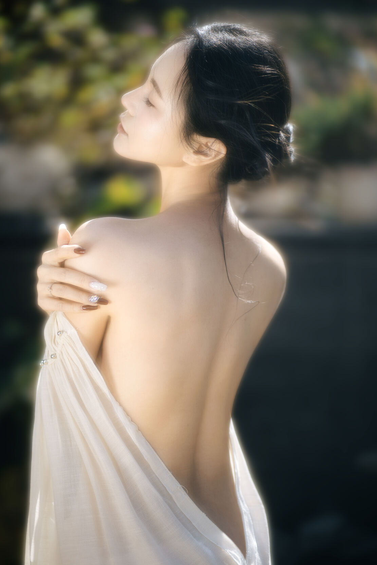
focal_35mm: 92
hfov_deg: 14.9
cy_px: 301
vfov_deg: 22.1
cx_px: 185
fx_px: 1445
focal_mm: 85
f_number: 1.8
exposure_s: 1/1250
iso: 100
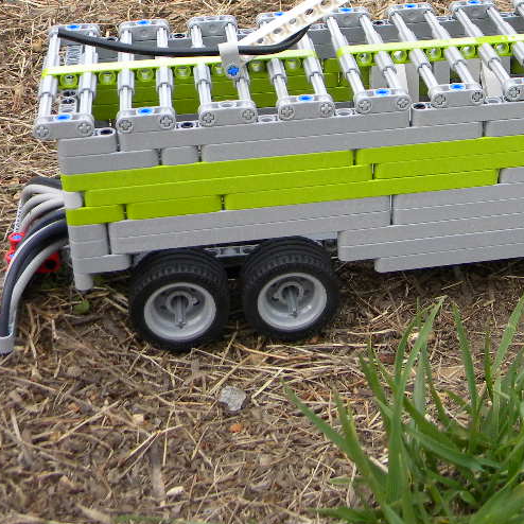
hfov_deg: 25.3
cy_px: 136
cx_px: 466
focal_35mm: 66
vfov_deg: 25.8
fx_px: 1130
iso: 248
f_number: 3.7
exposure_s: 1/500
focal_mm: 6.4
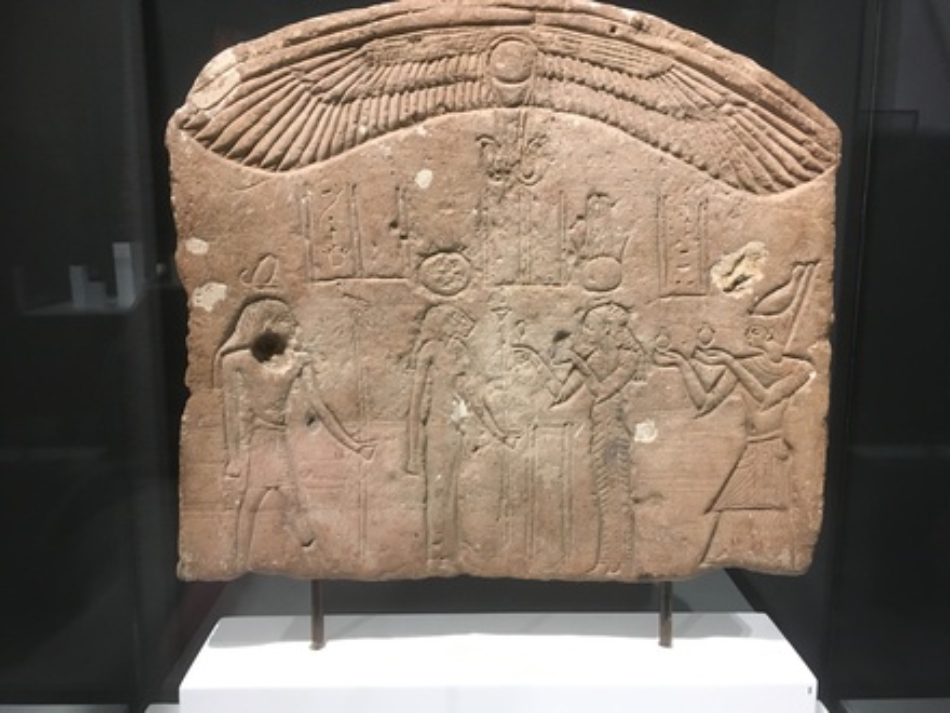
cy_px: 356
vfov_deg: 48.2
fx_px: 796
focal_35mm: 29
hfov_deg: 61.7
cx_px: 475
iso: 160
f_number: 2.2
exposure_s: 1/33
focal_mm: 4.15
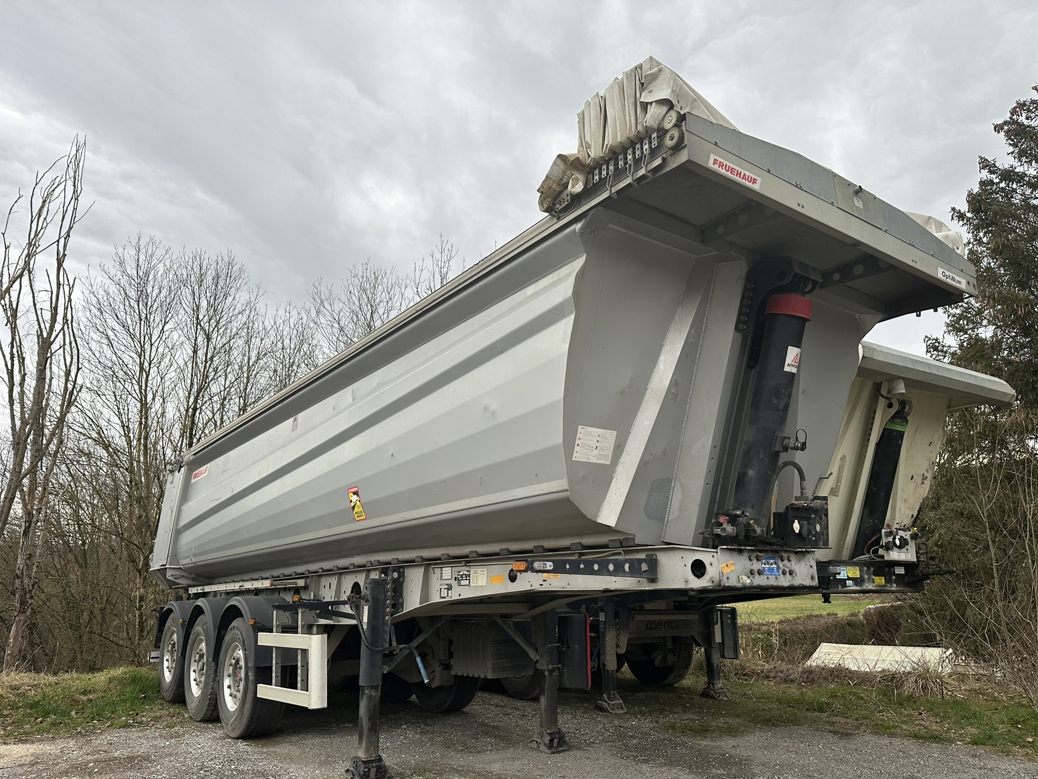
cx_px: 537
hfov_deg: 69.4
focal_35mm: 25
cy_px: 405
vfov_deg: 54.9
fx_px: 750
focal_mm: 6.86
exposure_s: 1/250
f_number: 1.78
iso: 80
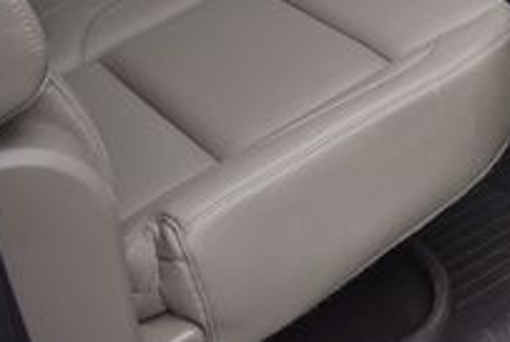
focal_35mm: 85
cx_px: 708
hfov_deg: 21.1
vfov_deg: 15.4
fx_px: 1206
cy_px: -92
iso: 400
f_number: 3.5
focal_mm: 18
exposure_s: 1/250
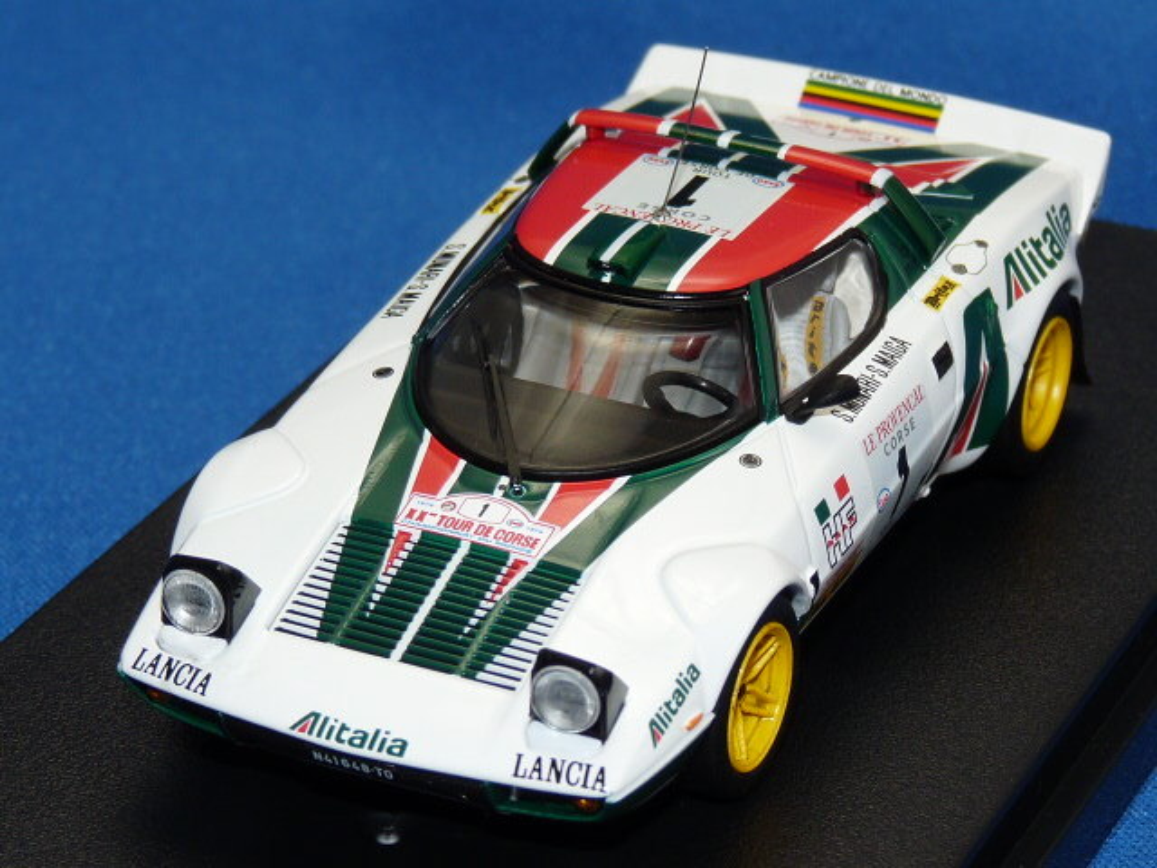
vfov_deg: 10.3
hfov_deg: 13.7
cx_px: 578
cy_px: 434
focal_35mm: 144
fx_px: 4813
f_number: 4
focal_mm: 14.4
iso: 100
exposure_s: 1/40
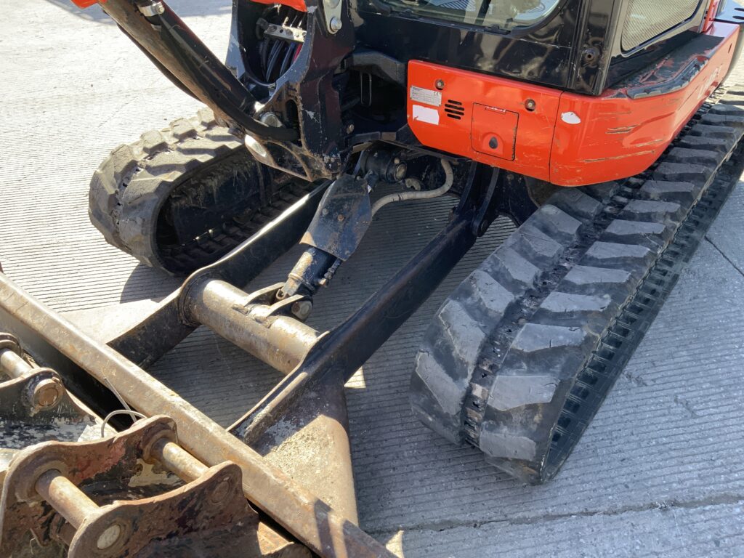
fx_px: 623
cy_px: 279
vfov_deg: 48.2
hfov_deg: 61.7
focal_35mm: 29
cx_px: 372
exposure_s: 1/199
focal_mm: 3
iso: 16
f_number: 1.8
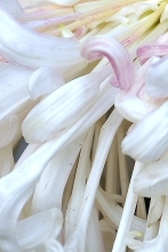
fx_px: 5111
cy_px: 23
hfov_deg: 1.9
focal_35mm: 731
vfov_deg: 2.8
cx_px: 216
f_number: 5.6
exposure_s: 1/400
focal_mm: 105
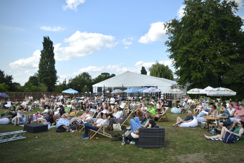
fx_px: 183
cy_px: 82
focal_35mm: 27
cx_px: 122
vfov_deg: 47.9
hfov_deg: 67.4
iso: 100
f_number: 7.1
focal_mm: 18
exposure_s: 1/200
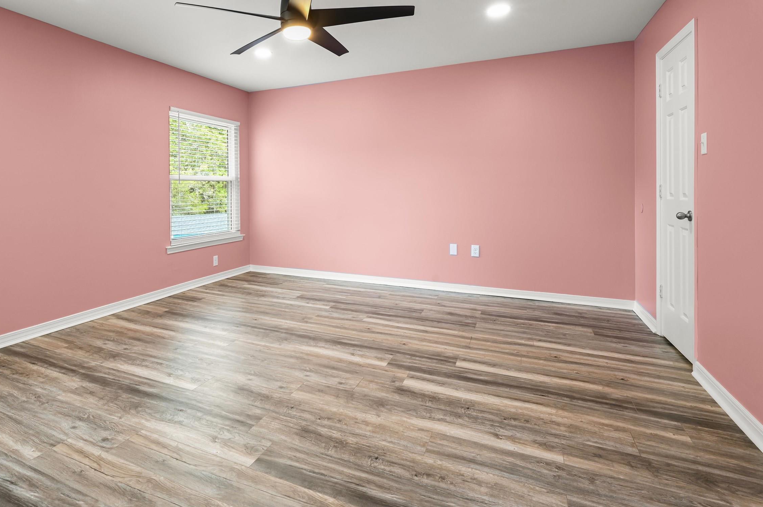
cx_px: 325
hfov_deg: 86.4
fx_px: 402
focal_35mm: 19
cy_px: 188
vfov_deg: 63.5
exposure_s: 1/2.5
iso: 200
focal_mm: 14
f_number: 10
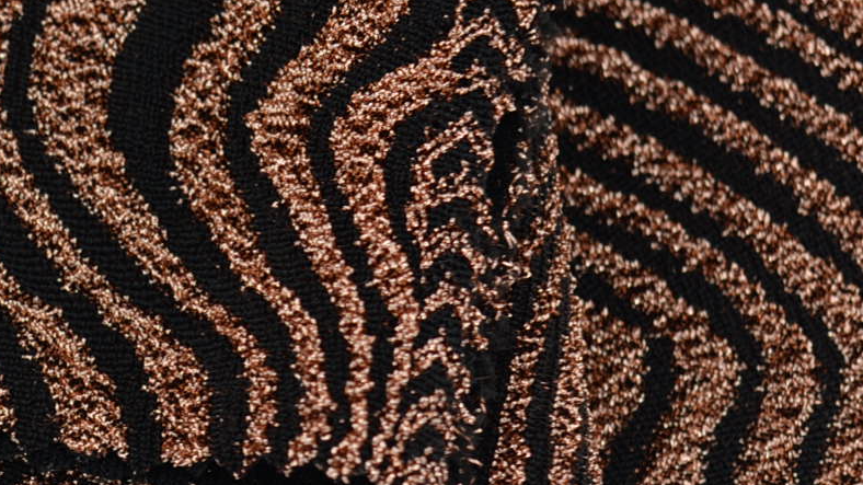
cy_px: 484
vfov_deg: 6.1
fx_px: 4576
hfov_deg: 10.2
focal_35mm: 200
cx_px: -644
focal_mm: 50
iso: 100
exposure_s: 1/100
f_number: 4
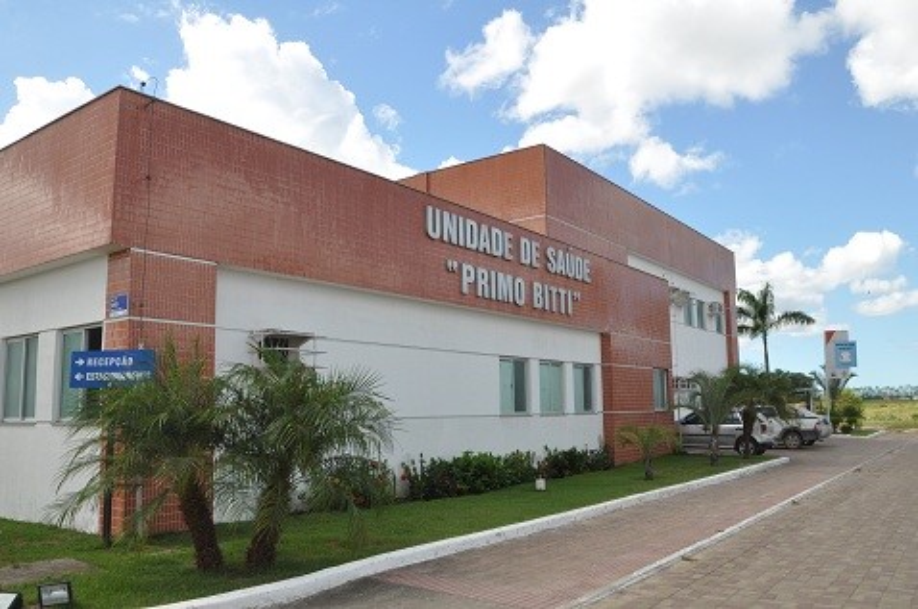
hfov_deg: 67.5
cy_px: 304
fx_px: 687
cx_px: 459
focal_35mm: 27
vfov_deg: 47.8
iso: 500
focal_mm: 18
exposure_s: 1/160
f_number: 14
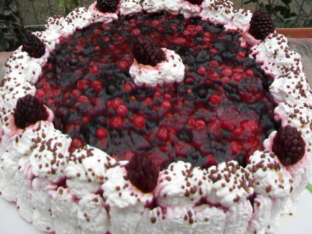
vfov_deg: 40.7
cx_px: 156
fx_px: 315
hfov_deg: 52.6
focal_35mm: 35
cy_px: 117
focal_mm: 6.3
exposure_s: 1/60
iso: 100
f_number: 3.2
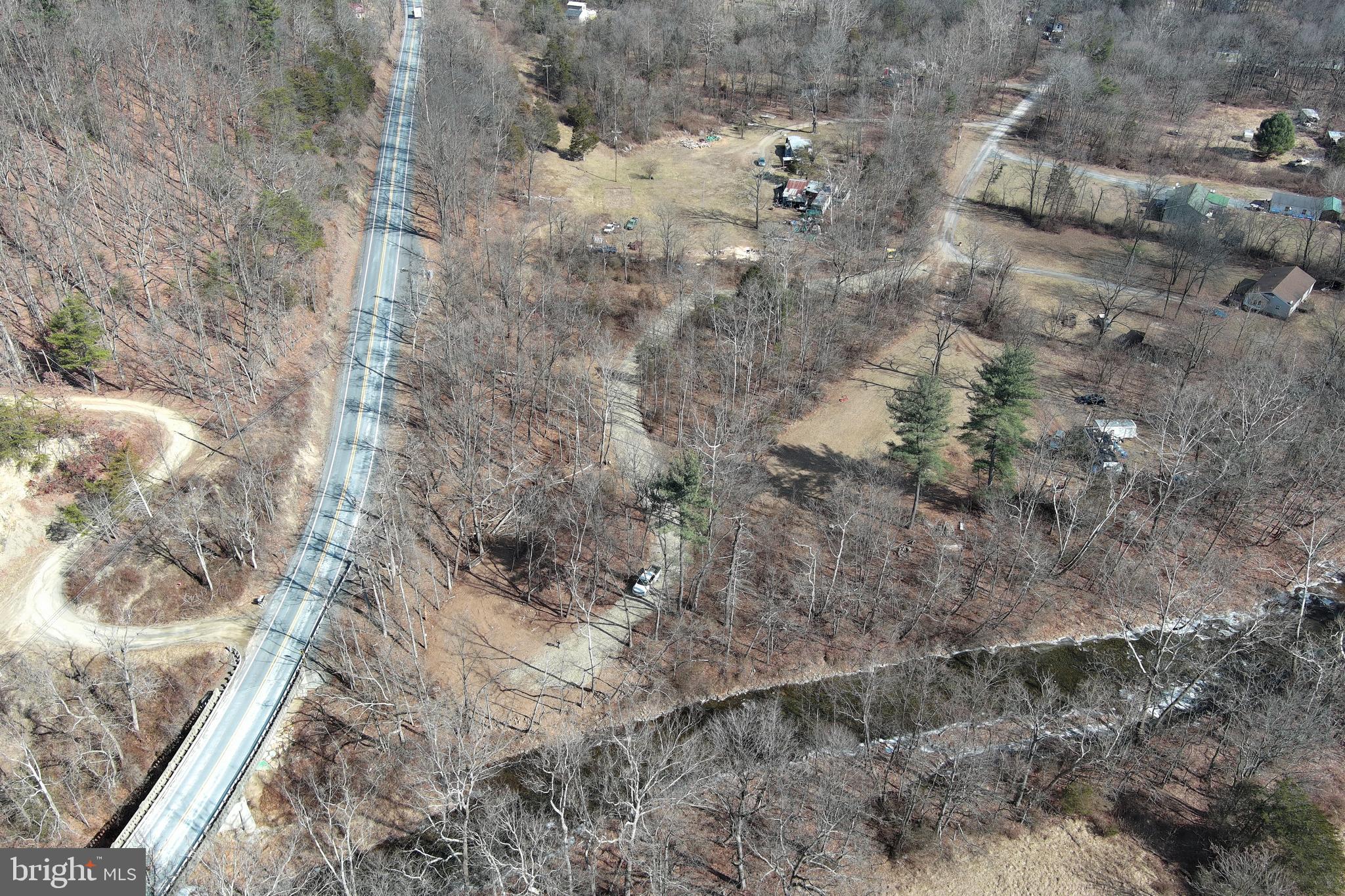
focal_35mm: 29
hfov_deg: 63.7
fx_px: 1083
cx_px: 672
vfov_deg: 45.0
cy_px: 448
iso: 100
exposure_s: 1/650
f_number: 2.8
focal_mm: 10.57
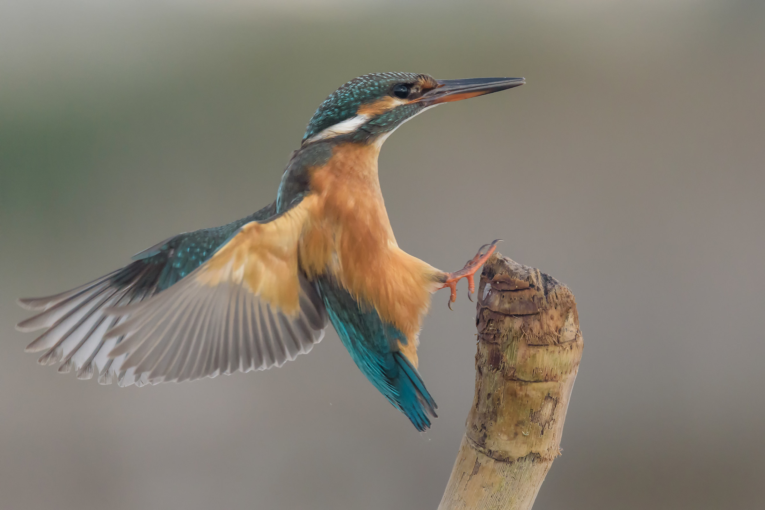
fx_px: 12749
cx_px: 382
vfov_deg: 2.3
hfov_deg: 3.4
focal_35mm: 600
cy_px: 255
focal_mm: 600
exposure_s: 1/3200
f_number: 8
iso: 2000
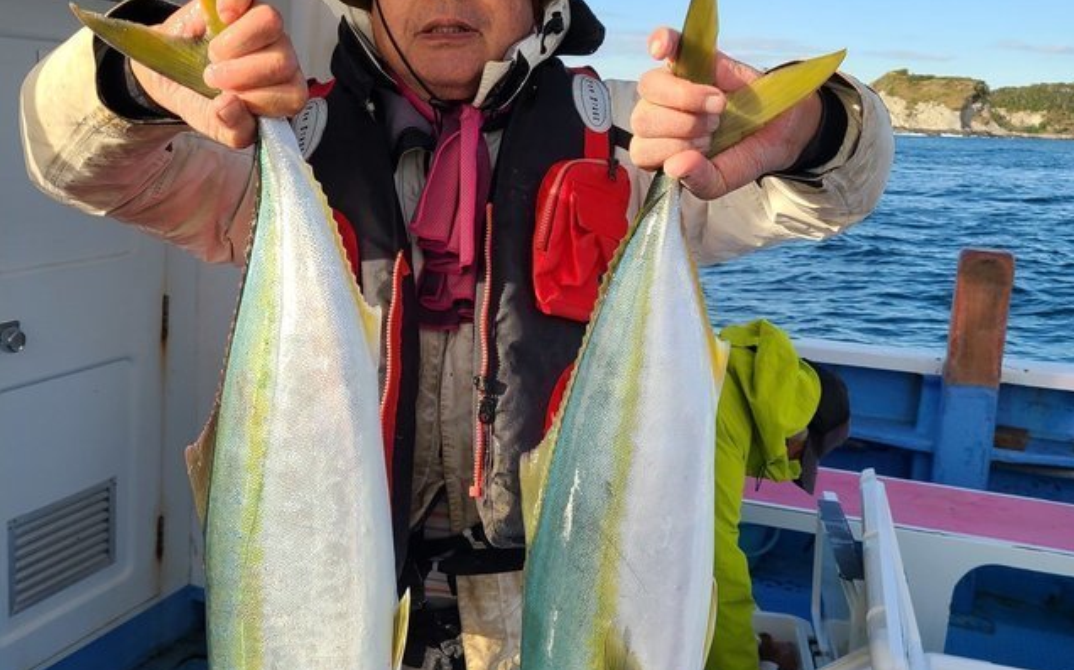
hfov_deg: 52.8
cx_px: 539
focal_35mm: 37
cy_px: 307
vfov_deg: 34.4
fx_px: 1083
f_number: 1.8
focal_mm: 5.4
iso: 40
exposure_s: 1/1379
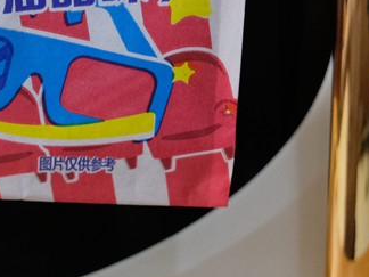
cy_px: 71
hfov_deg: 14.5
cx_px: -67
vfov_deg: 11.2
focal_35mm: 132
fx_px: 1407
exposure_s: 1/60
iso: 2500
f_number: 4
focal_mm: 22.3
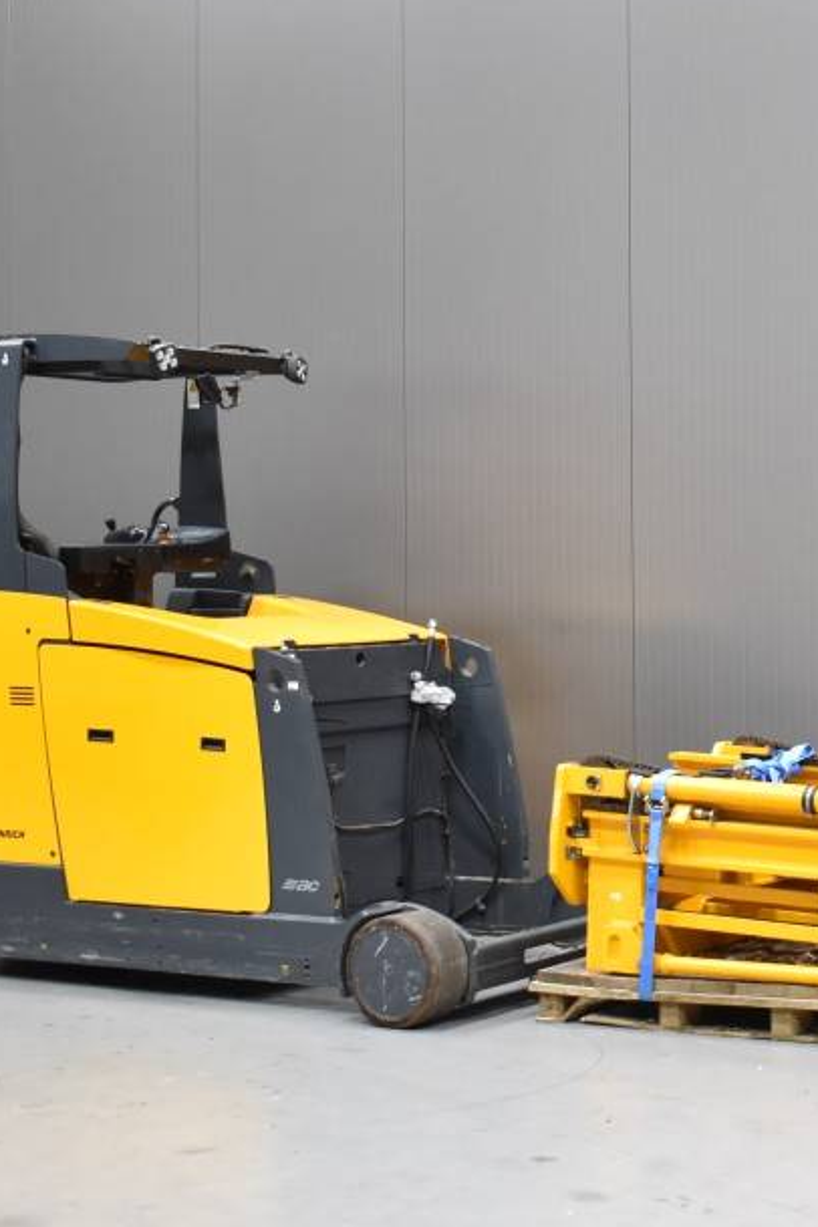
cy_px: 554
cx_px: 1003
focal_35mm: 68
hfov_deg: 18.8
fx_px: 2317
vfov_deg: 29.6
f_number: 4.5
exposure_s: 1/50
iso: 1250
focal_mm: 23
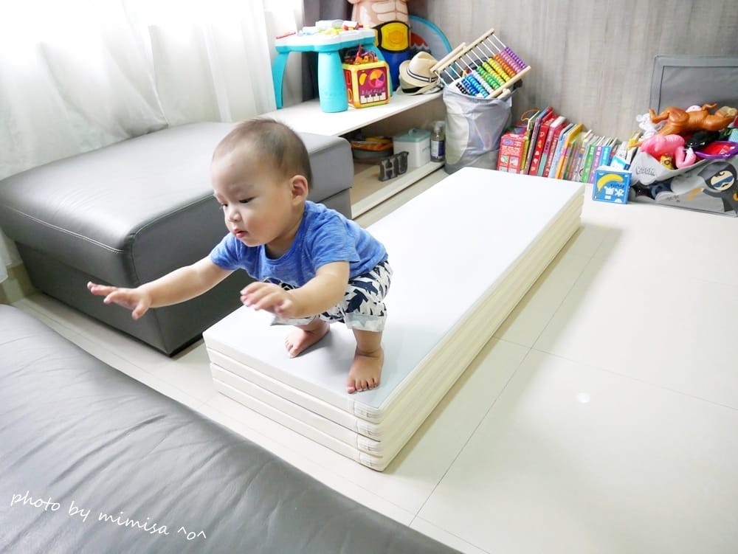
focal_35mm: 24
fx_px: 512
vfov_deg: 56.9
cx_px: 369
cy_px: 277
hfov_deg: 71.6
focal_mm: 12
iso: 2000
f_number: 3.5
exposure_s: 1/60
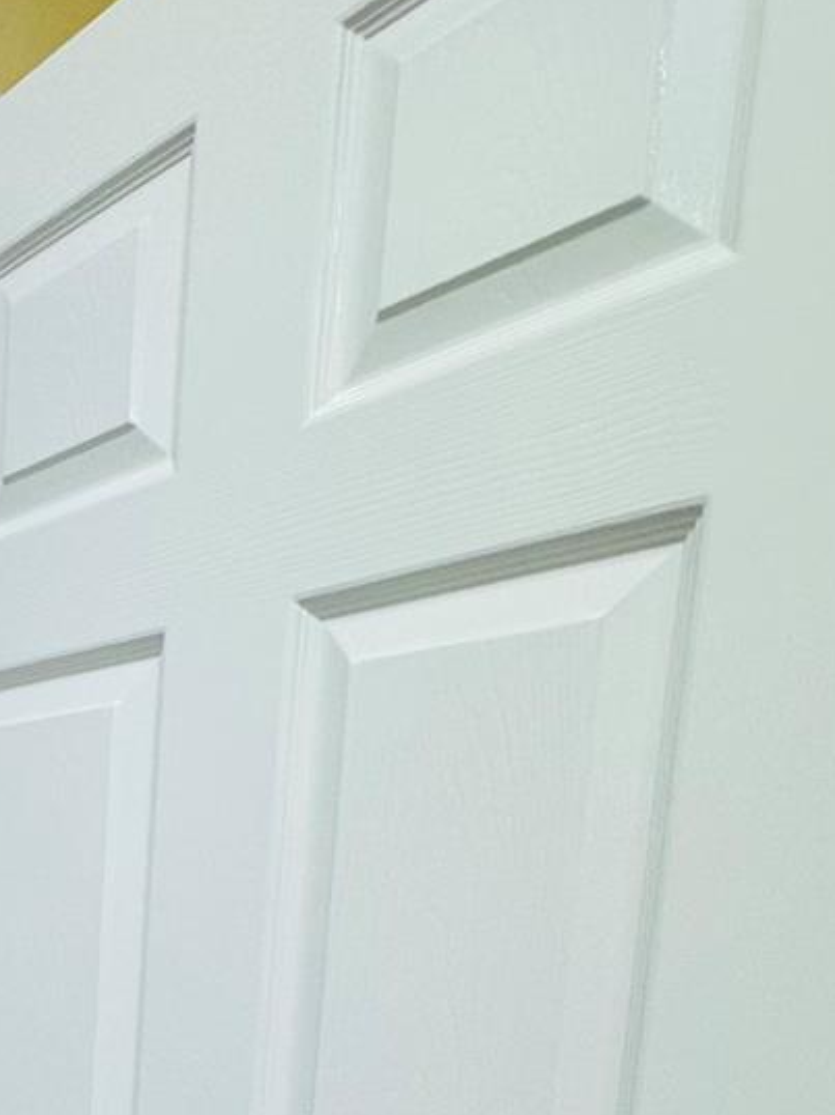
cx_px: -232
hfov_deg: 29.4
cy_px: 1098
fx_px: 1288
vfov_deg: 41.2
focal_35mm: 40
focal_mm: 2.22
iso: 160
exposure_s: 1/120
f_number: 2.2
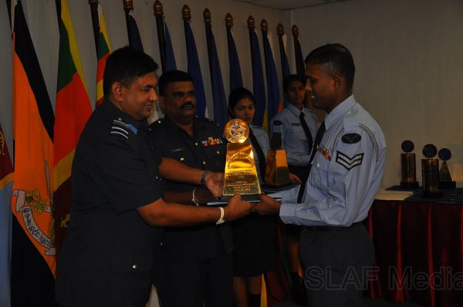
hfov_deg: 43.7
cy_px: 154
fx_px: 578
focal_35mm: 45
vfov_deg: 29.8
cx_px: 232
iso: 500
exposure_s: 1/60
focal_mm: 30
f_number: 4.2
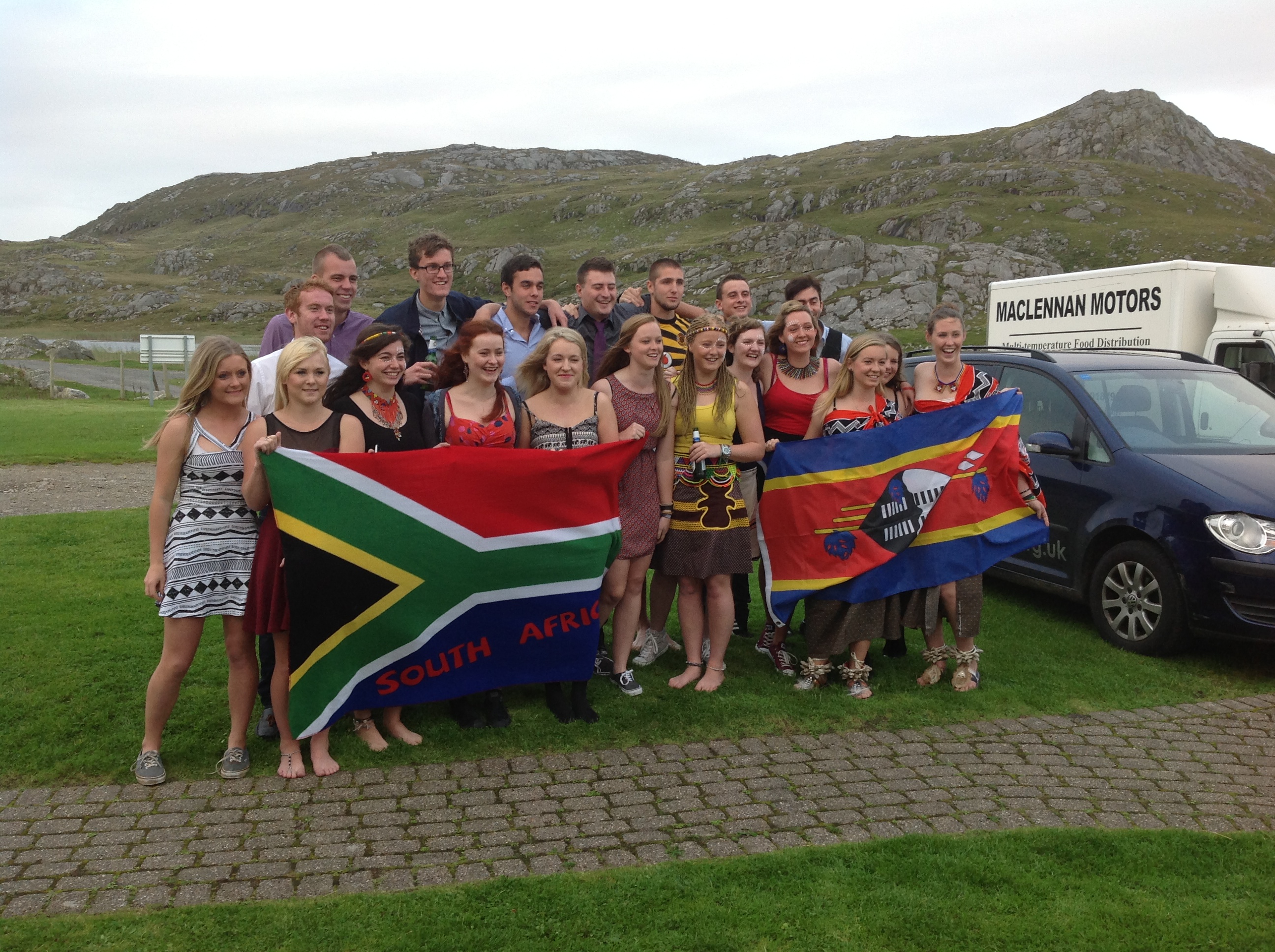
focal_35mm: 35
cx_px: 638
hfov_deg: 52.7
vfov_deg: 40.6
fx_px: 1287
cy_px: 476
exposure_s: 1/120
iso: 64
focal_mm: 4.28
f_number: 2.4
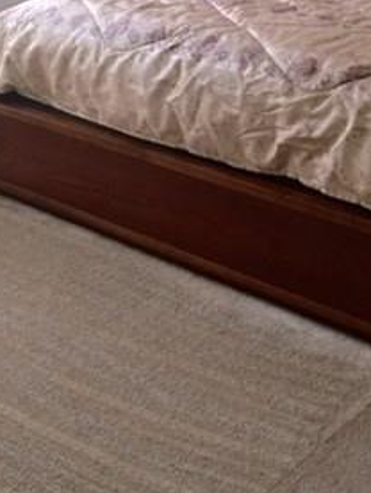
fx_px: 957
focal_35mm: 67
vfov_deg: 26.9
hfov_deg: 21.8
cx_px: 275
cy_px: -32
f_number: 2.2
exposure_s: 1/15
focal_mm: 4.15
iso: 32
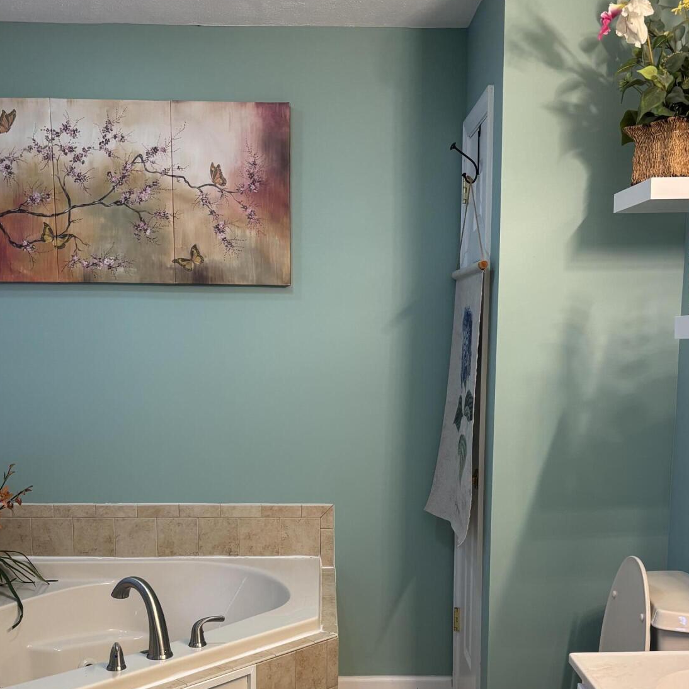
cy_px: 480
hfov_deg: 40.0
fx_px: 946
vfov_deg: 39.4
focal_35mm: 42
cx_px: 344
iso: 125
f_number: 1.6
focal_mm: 5.96
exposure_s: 1/60
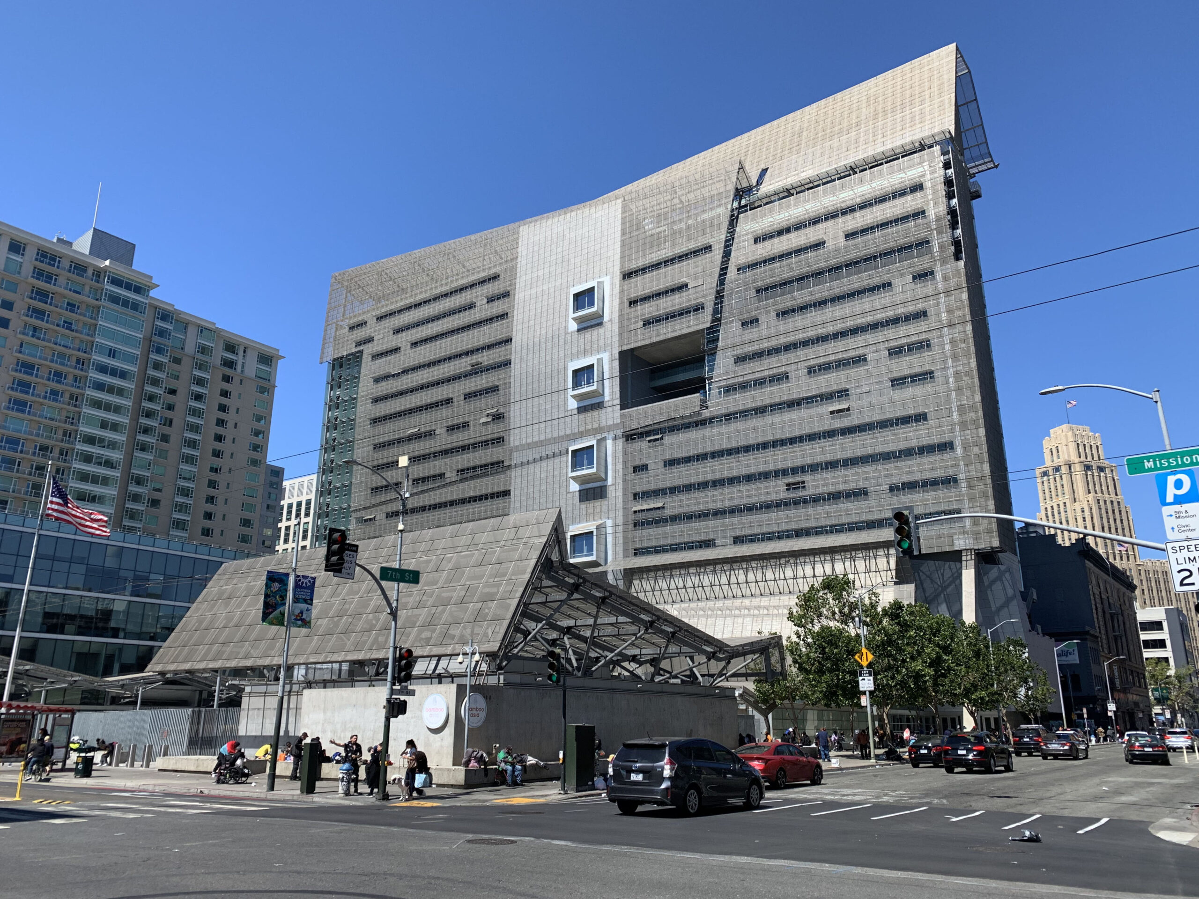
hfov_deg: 67.3
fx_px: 901
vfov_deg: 53.1
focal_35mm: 26
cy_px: 450
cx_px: 600
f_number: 1.8
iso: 25
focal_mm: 4.25
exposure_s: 1/1845
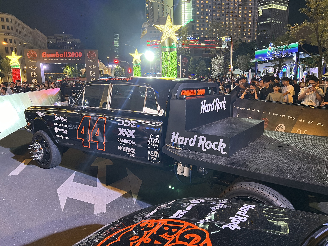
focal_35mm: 26
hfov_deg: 67.3
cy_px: 123
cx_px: 164
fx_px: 246
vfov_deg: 53.1
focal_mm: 5.7
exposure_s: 1/50
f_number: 1.5
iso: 320
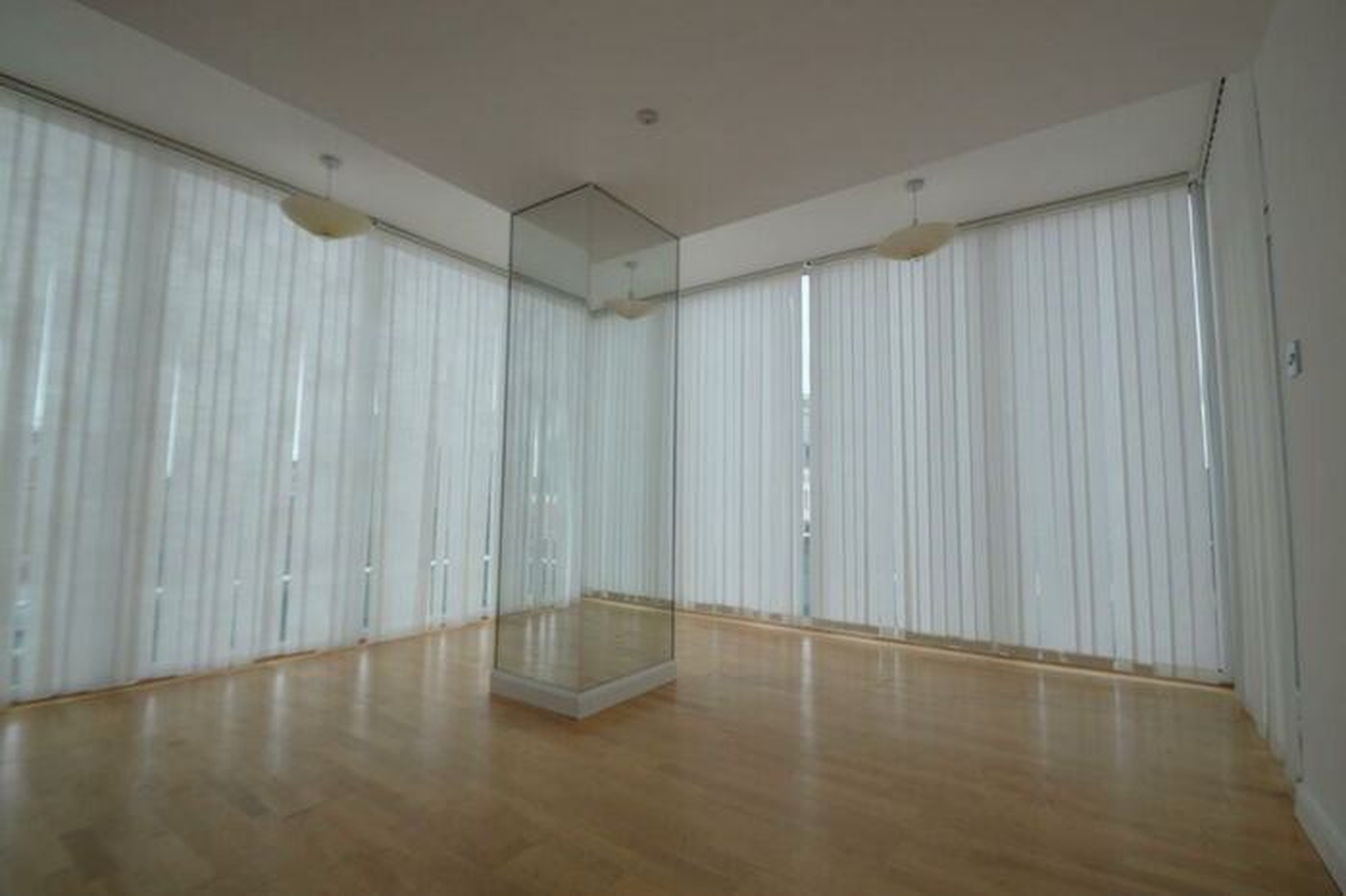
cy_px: 448
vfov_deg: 77.3
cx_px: 673
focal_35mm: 15
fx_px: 561
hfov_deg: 100.4
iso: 220
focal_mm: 10
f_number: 5.6
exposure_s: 1/125
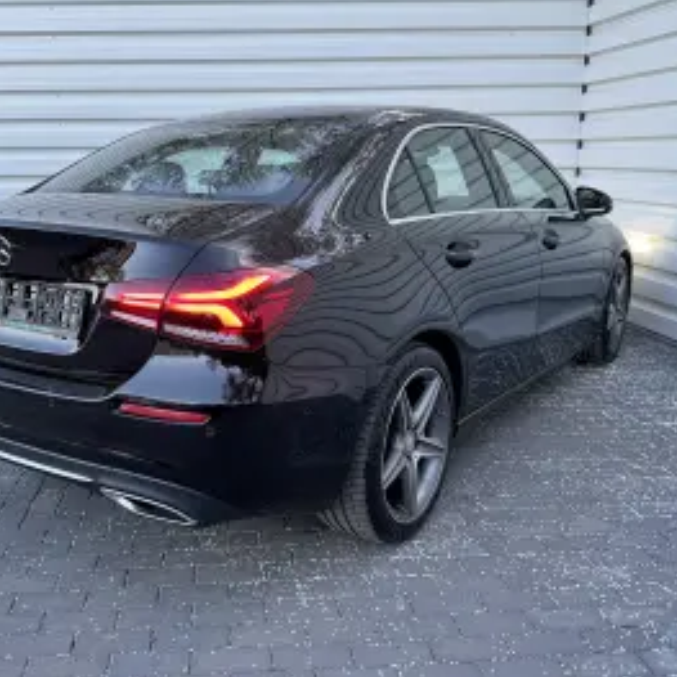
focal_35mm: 29
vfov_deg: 55.6
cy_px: 332
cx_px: 283
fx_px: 642
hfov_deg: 55.4
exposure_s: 1/120
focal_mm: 6.76
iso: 160
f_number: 1.78
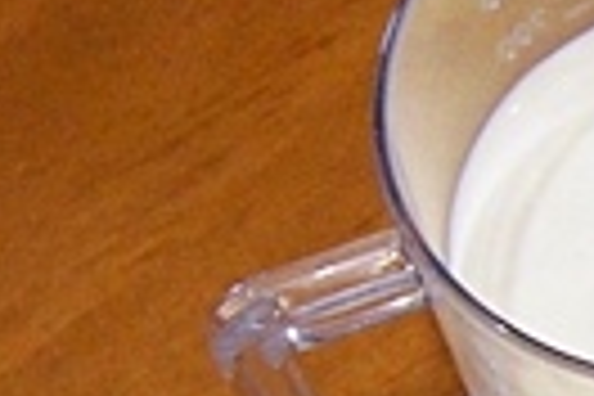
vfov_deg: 4.0
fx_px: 5550
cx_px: 1764
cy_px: 754
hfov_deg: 5.7
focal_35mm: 336
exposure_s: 1/60
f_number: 6.3
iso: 1600
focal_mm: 33
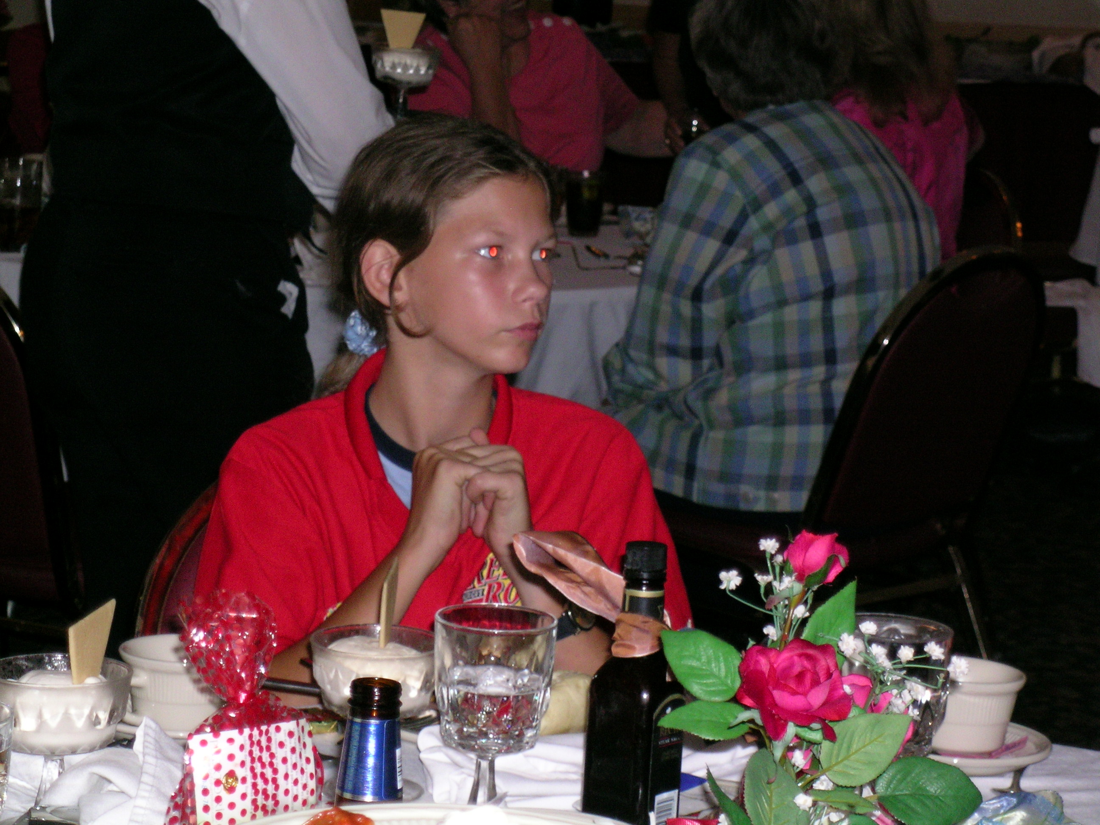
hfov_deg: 17.0
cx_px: 550
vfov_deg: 12.8
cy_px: 412
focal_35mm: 116
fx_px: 3686
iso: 200
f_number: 4.6
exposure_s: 1/121
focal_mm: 24
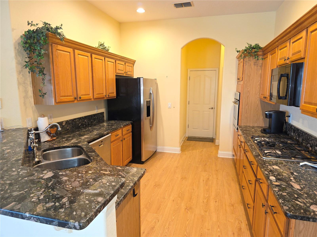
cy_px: 118
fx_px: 211
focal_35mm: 23
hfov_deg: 73.9
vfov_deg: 58.9
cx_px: 158
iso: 100
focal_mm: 6.3
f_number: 1.7
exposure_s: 1/30
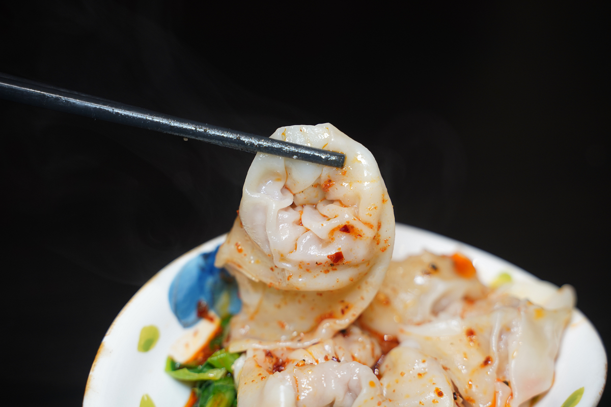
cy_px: 204
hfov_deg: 27.0
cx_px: 306
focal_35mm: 75
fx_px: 1273
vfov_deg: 18.2
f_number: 4
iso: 400
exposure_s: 1/80
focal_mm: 75
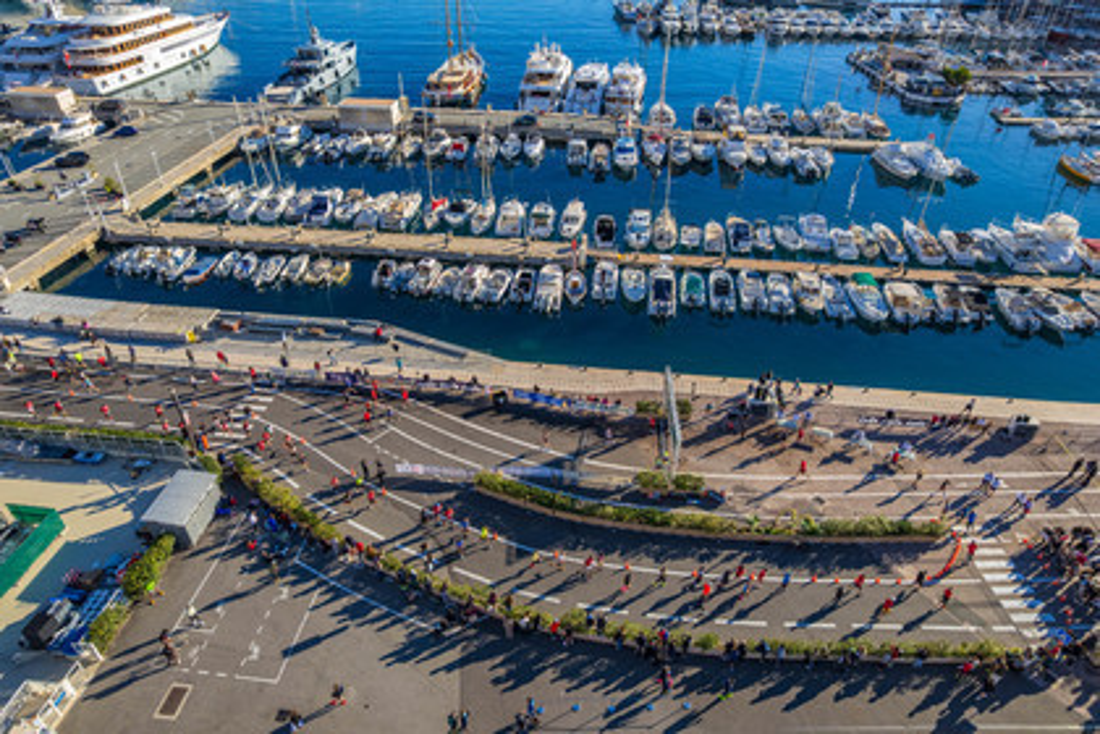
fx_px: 672
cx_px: 550
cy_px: 367
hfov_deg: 78.6
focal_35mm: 22
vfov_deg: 57.2
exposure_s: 1/1250
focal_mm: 8.4
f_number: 2.8
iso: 100
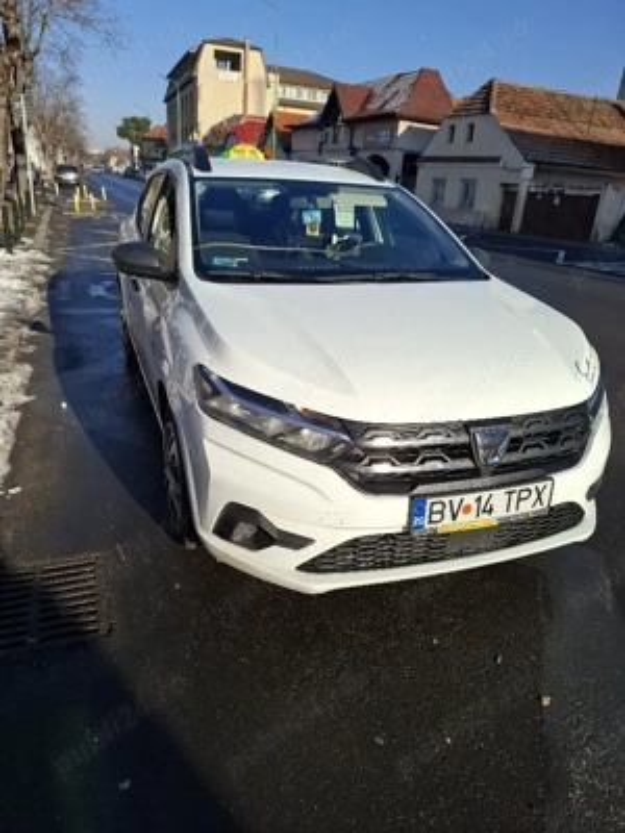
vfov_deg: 73.9
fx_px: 554
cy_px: 416
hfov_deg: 58.9
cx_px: 312
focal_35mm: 23
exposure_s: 1/2500
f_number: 1.8
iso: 50
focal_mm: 5.54
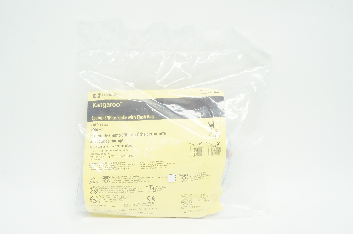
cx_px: 176
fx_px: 353
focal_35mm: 36
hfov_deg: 53.2
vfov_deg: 36.8
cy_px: 117
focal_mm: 24
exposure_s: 1/15
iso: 400
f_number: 10
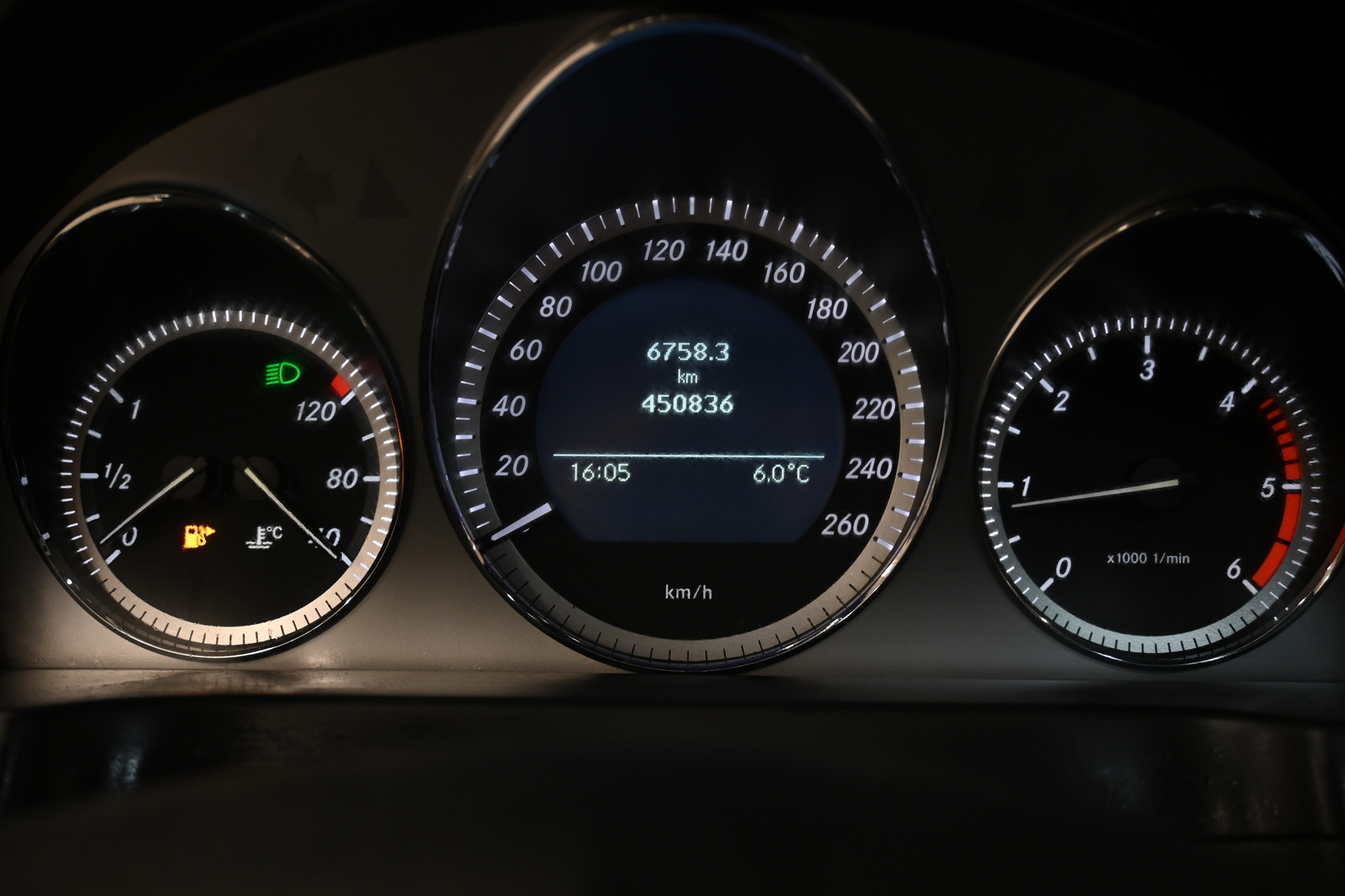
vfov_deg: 36.2
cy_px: 448
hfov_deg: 52.2
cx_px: 672
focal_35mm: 37
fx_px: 1373
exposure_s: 1/40
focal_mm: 24.5
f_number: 4.2
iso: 560
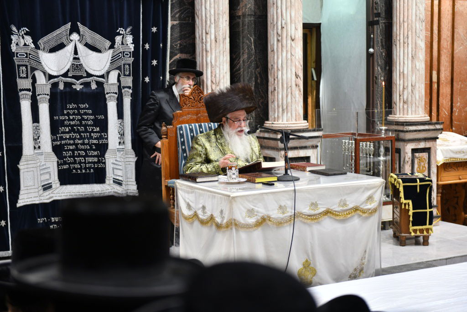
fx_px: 908
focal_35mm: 70
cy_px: 156
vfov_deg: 19.5
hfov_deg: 28.8
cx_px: 234
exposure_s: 1/100
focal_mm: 70
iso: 400
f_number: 3.5
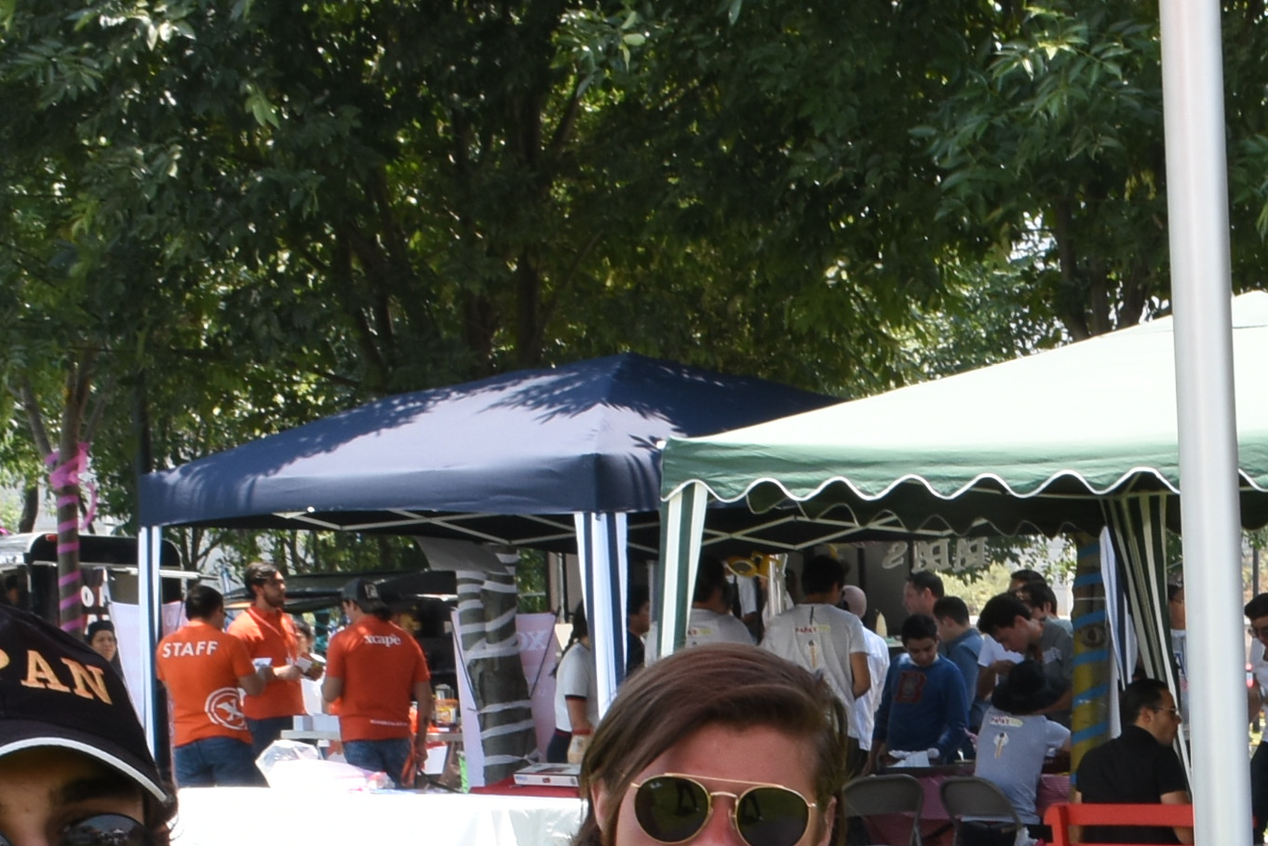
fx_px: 3488
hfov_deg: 20.0
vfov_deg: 13.2
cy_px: 1173
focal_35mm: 99
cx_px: 1281
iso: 320
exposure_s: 1/60
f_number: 16
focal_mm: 20
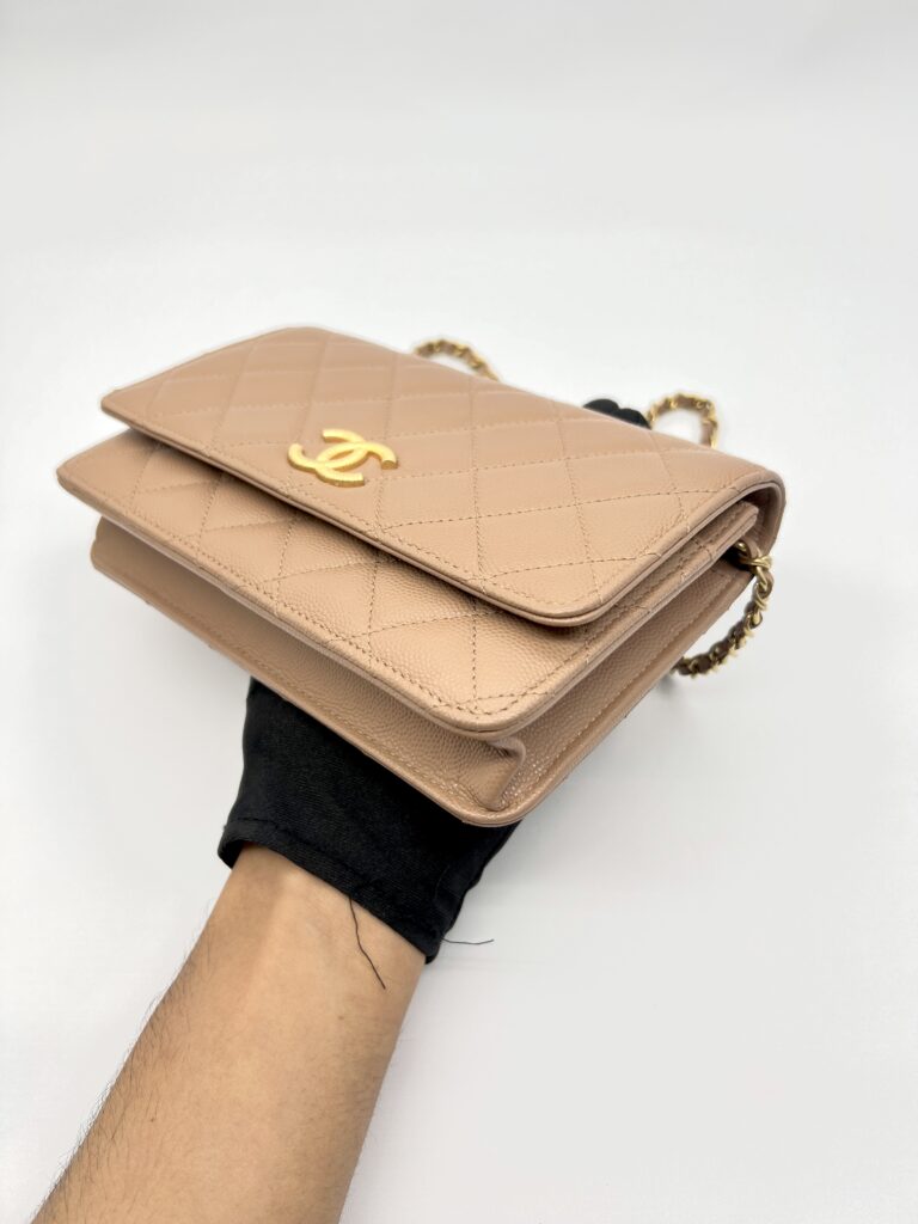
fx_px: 919
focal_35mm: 26
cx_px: 459
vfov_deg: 67.3
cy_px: 612
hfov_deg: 53.1
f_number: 1.5
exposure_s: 1/106
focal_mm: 5.7
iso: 32
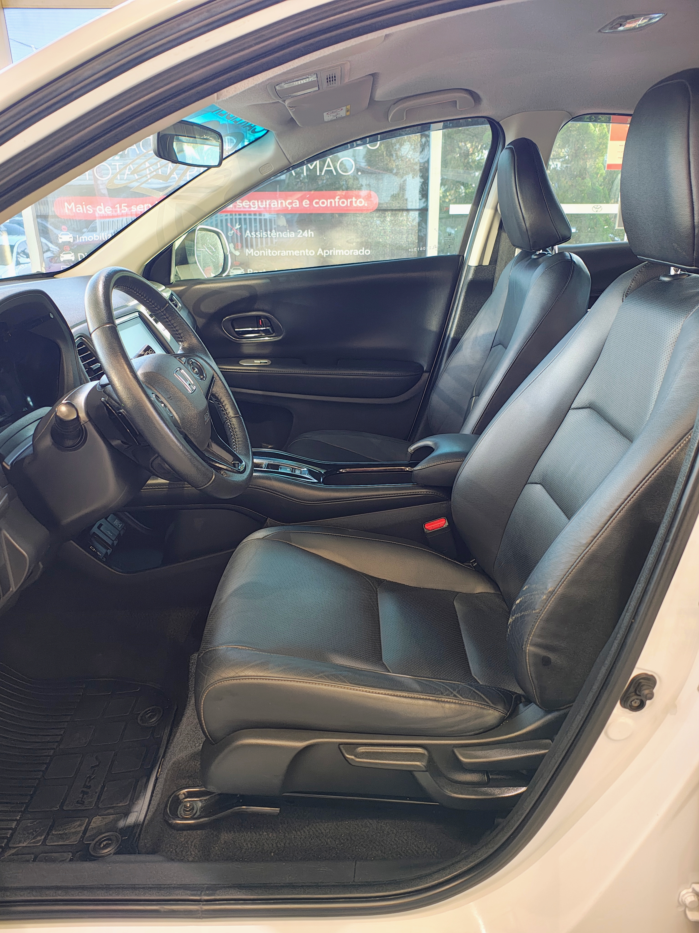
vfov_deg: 69.4
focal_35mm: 25
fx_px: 673
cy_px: 466
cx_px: 350
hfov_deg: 54.9
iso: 575
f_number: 1.4
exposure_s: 1/50
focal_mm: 5.89
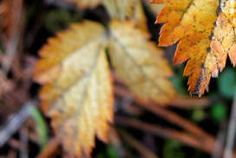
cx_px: 323
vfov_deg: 8.9
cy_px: -118
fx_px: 978
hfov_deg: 13.2
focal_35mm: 149
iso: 200
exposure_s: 1/125
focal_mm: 11
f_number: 3.5
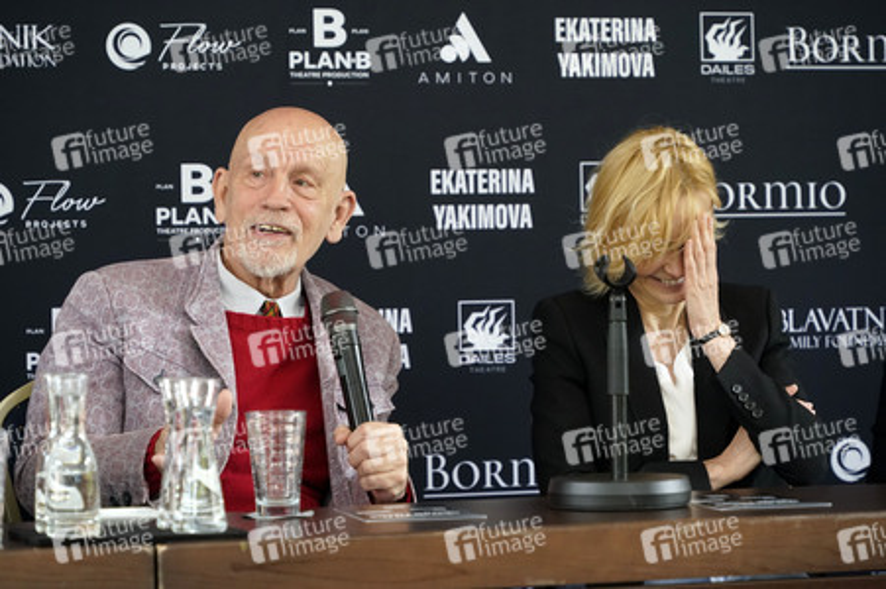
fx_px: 3517
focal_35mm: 143
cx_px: 443
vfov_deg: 9.6
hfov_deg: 14.4
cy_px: 294
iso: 3200
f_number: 5.6
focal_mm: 143
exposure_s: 1/100
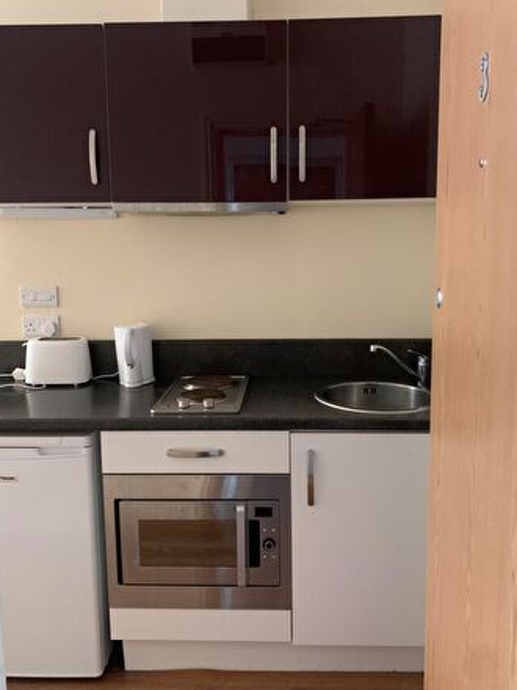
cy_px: 324
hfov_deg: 45.4
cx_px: 252
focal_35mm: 31
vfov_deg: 58.3
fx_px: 617
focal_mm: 4.25
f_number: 1.8
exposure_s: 1/35
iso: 400
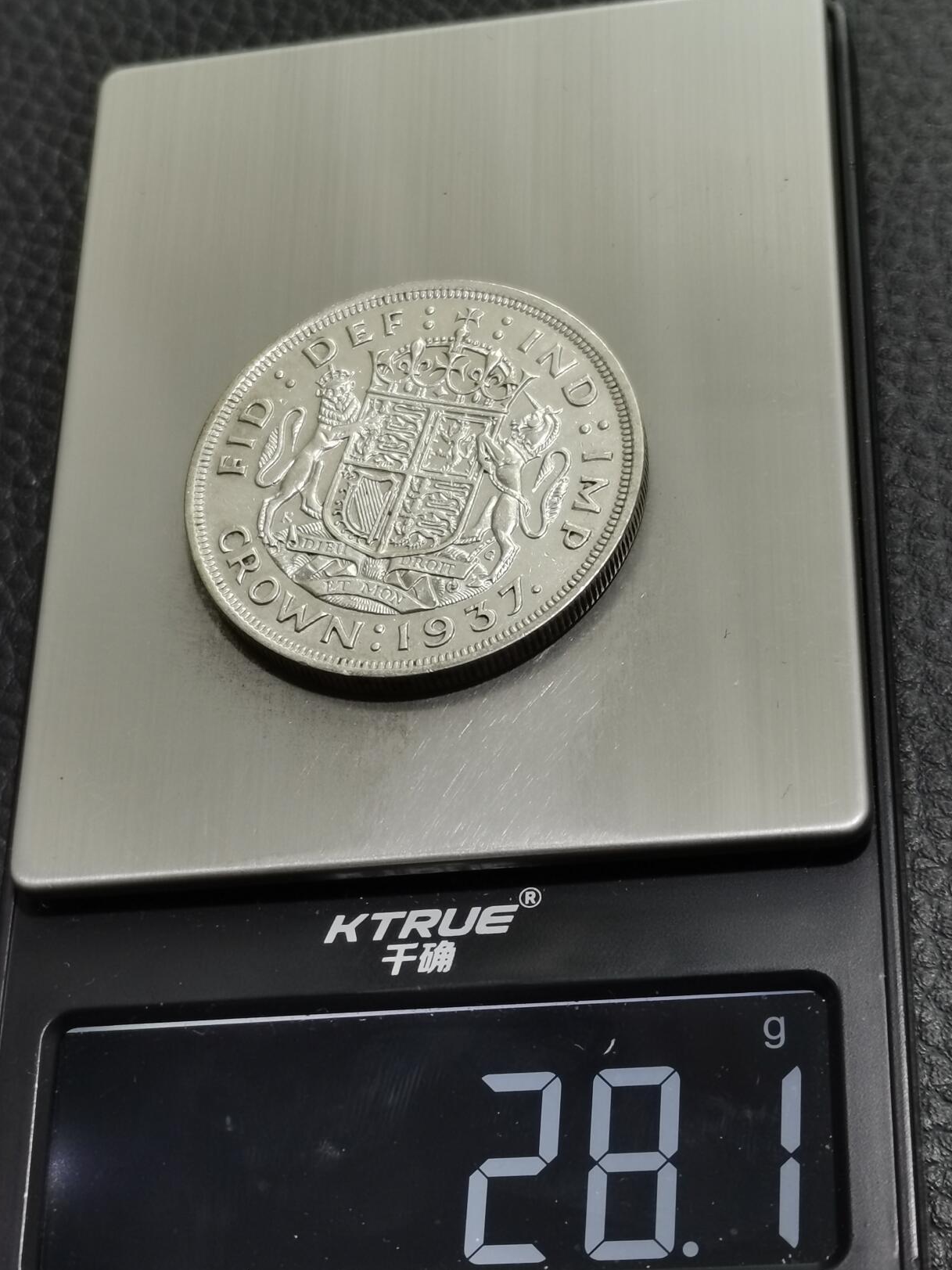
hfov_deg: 20.7
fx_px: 2604
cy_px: 639
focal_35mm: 71
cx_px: 447
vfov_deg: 27.4
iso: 64
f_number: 1.8
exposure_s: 1/100
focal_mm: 5.58
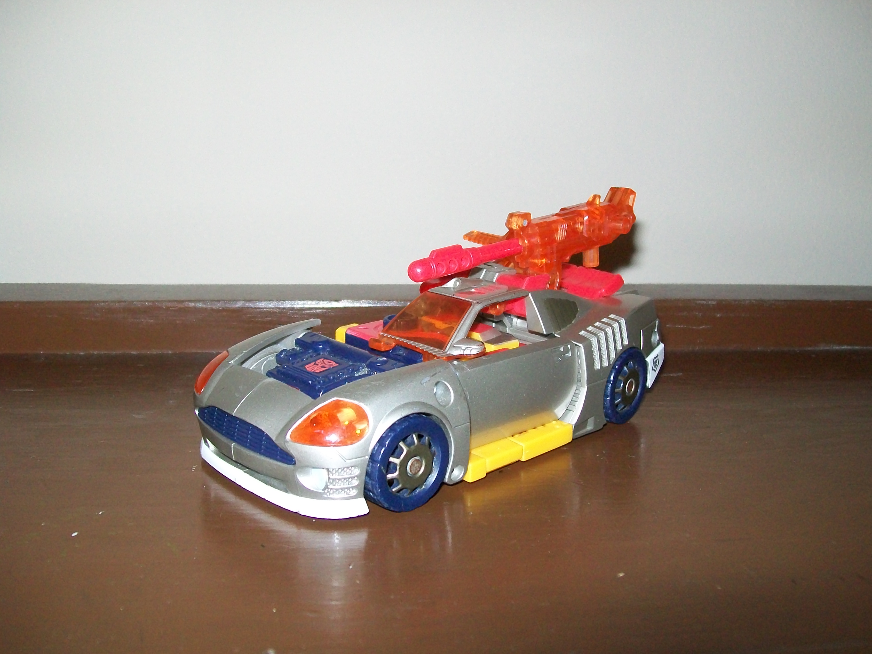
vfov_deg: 38.7
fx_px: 932
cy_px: 333
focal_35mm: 37
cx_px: 439
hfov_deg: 50.1
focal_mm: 6
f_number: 2.7
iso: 160
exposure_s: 1/60
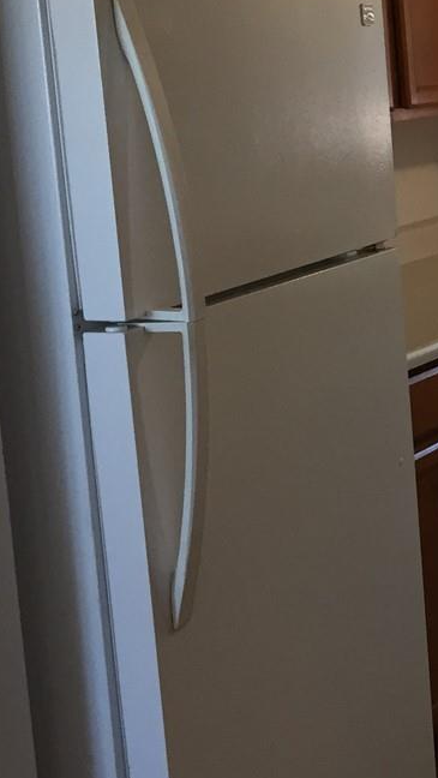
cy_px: 268
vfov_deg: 27.0
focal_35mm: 78
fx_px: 1609
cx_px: 856
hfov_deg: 13.5
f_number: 2.2
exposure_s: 1/30
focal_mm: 4.15
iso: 80
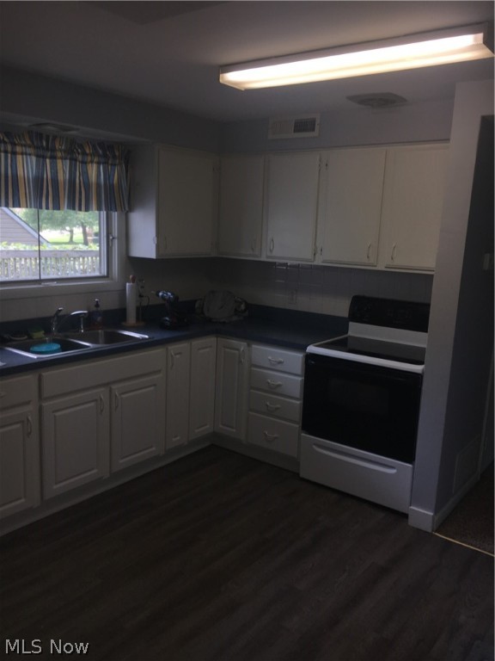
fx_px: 553
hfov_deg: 48.2
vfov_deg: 61.7
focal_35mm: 29
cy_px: 330
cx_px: 248
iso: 25
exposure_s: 1/52
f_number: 2.2
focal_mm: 4.15
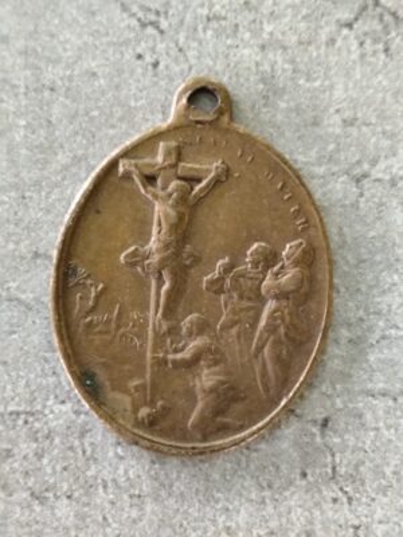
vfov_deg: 21.1
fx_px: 1444
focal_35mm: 93
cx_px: 202
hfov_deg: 15.9
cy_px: 268
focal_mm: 6.19
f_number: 1.65
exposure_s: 1/25
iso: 1600
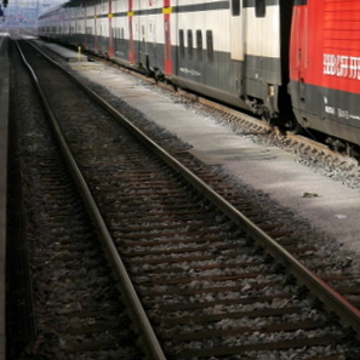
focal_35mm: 118
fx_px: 1388
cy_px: 9
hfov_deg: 13.4
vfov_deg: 14.6
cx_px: 634
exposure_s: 1/250
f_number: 6.3
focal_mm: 18
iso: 160
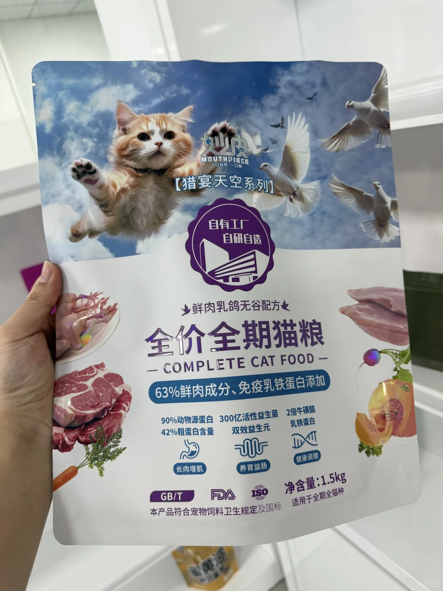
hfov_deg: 56.8
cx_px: 222
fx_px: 410
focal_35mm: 24
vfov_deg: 71.6
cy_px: 296
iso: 160
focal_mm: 6.76
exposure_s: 1/100
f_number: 1.78
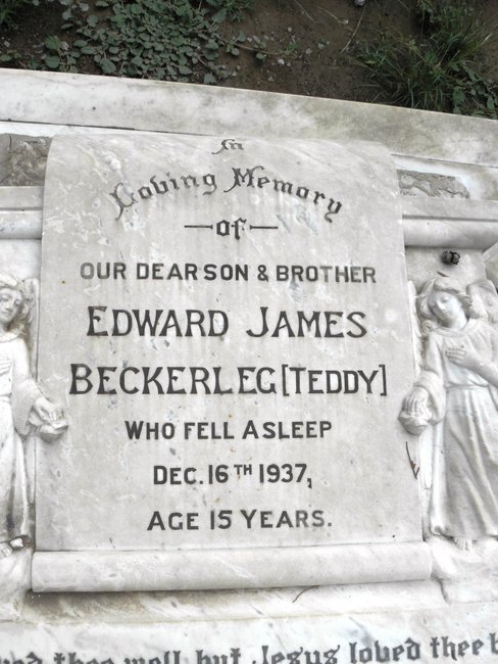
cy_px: 376
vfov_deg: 56.6
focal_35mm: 32
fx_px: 613
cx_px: 209
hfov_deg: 44.0
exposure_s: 1/500
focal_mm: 4.6
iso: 64
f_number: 5.6
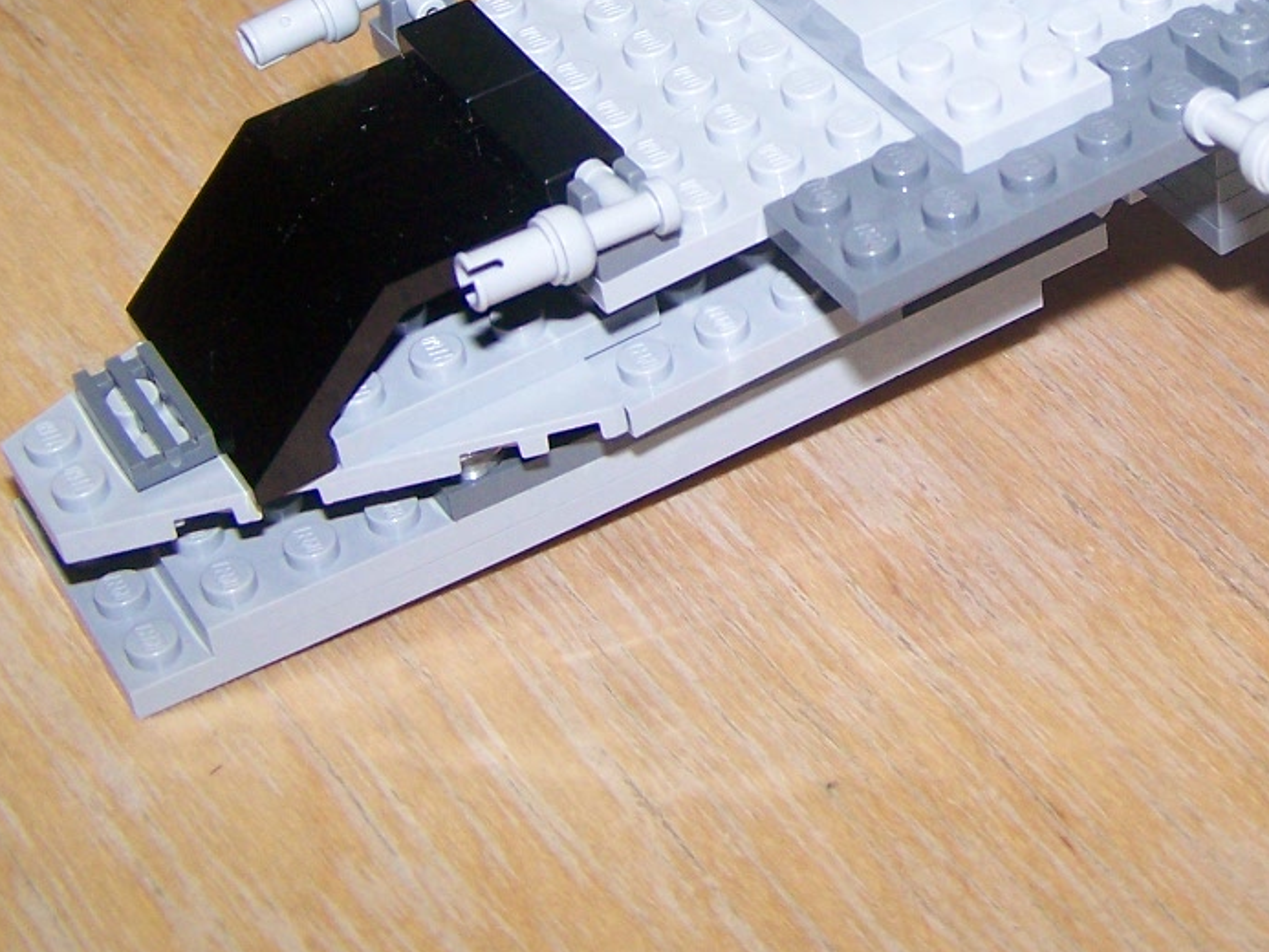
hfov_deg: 23.4
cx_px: 1066
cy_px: 60
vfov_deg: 17.7
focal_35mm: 82
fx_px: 3007
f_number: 2.8
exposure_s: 1/60
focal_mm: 6.3
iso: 160
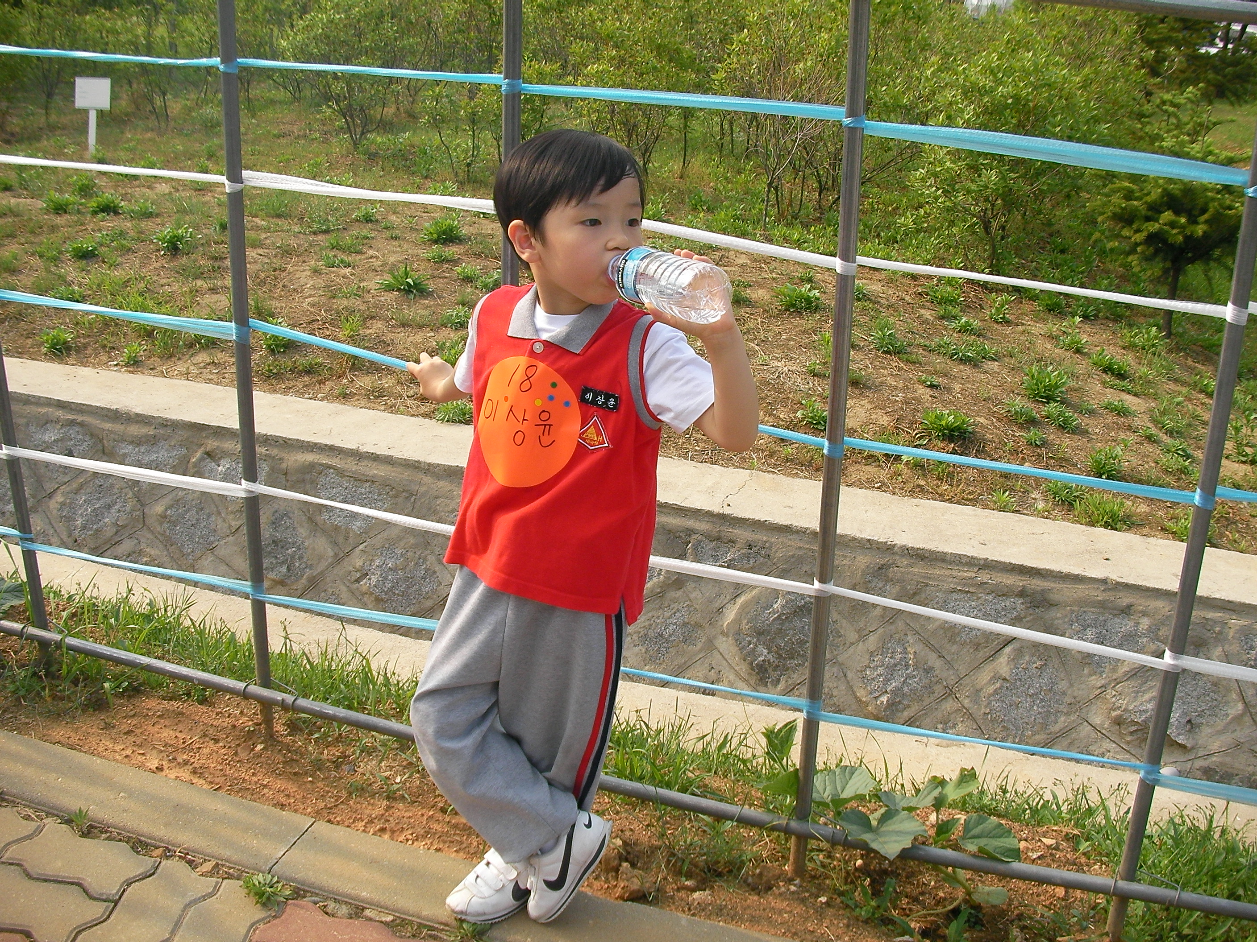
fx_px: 1380
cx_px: 628
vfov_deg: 37.7
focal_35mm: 38
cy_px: 471
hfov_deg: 49.0
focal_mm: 6.3
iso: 50
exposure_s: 1/382
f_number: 3.5
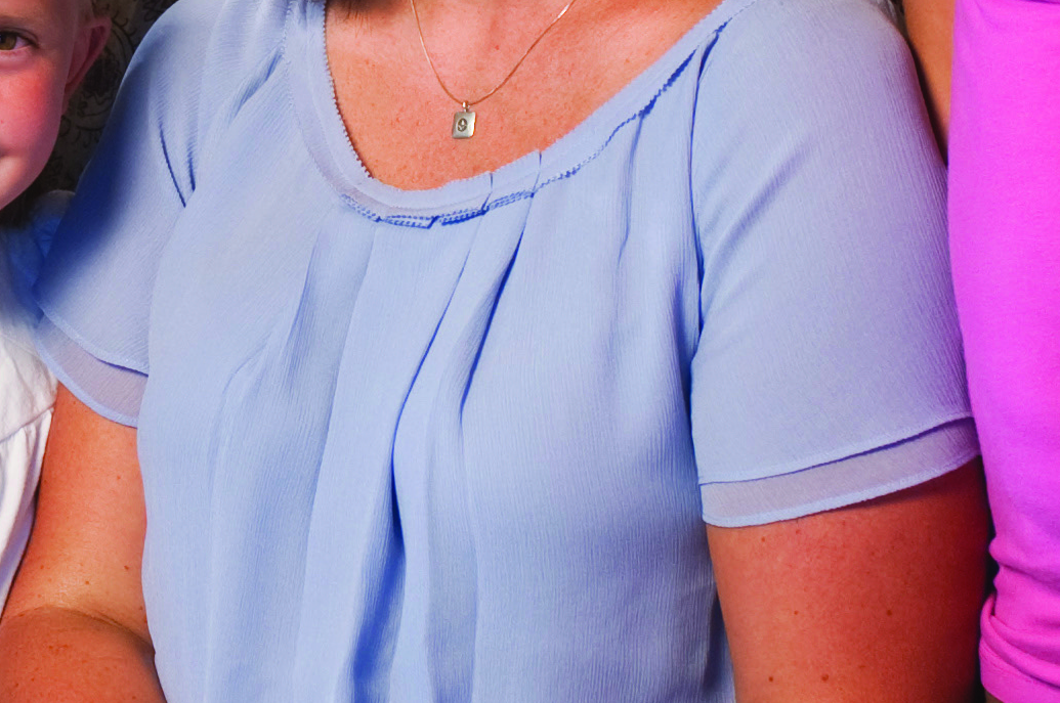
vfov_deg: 7.8
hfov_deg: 11.7
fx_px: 5116
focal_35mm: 174
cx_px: 58
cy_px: -119
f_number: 5.6
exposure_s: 1/60
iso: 200
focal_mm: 28
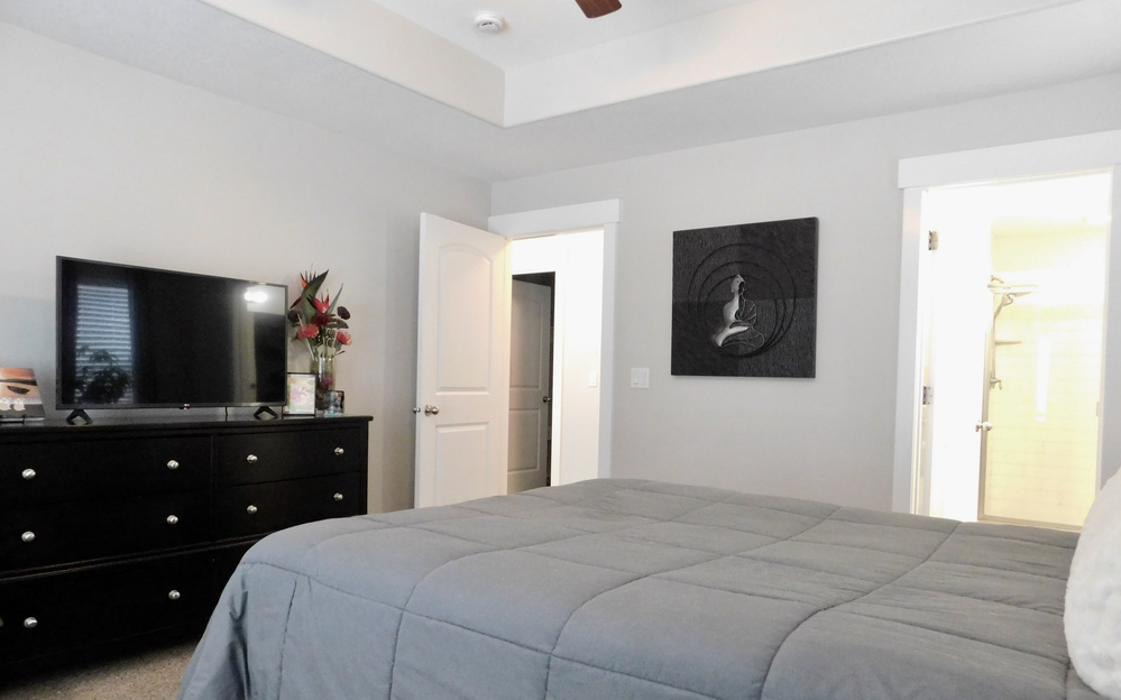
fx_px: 764
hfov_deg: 72.6
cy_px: 397
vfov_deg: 49.1
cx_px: 569
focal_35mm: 25
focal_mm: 4
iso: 720
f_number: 3
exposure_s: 1/30
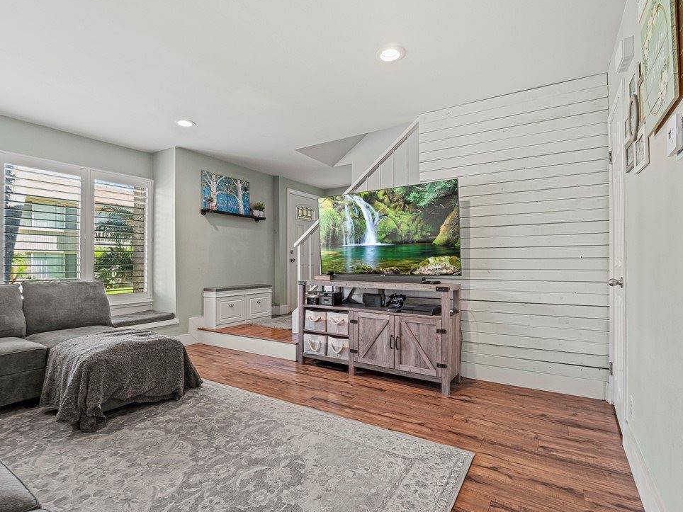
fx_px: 335
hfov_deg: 91.0
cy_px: 263
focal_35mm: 17
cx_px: 329
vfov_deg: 74.7
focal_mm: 8
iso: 200
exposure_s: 1/4
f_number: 4
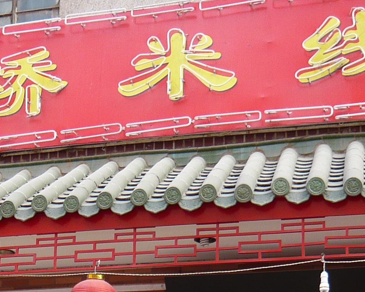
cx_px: 121
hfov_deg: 20.5
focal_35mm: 93
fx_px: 1005
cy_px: 398
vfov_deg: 15.6
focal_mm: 4.9
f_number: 2.9
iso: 100
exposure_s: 1/80
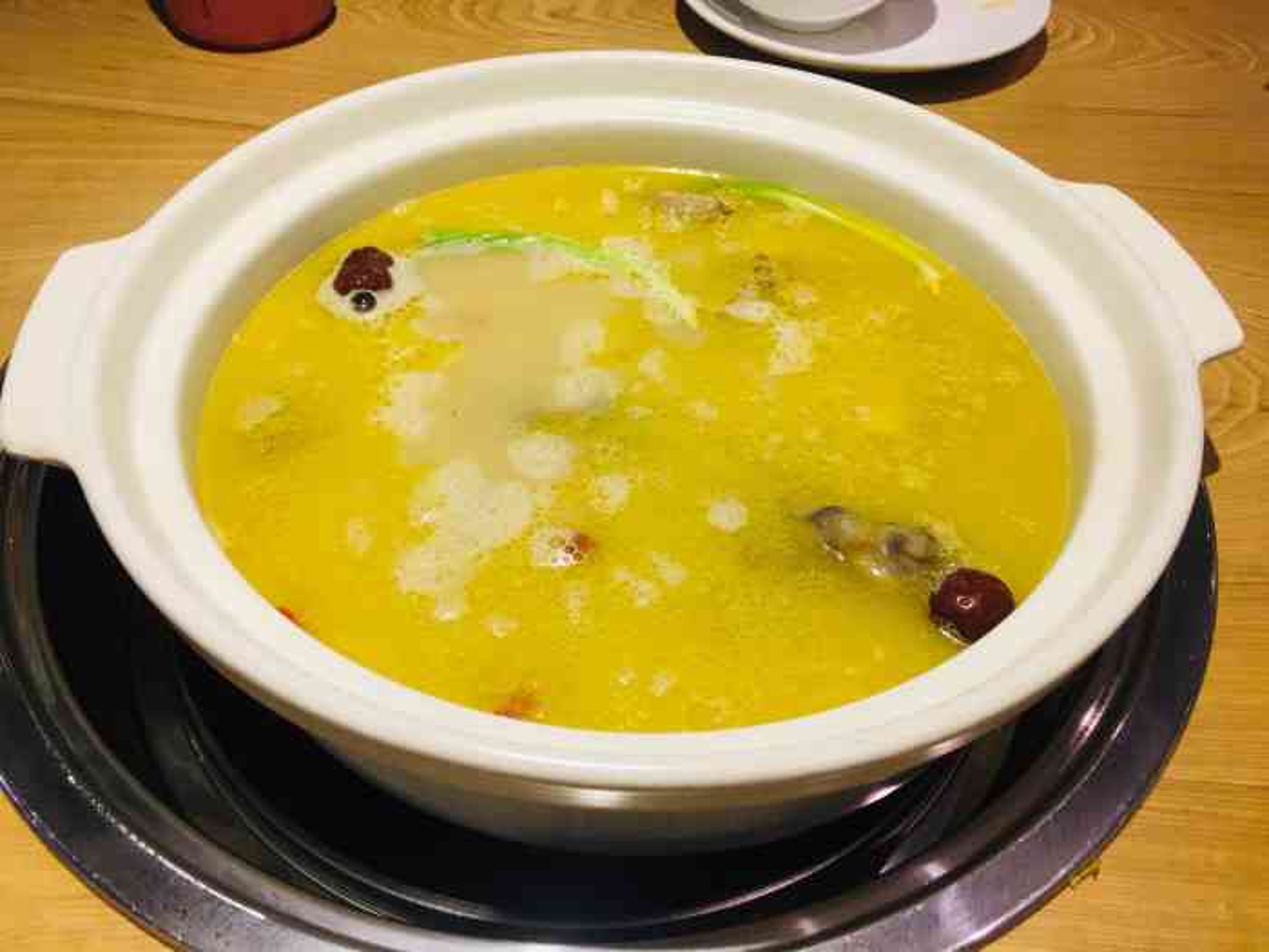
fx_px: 1063
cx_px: 634
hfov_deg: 61.7
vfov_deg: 48.2
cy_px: 476
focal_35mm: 29
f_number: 2.2
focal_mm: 4.15
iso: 32
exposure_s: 1/17
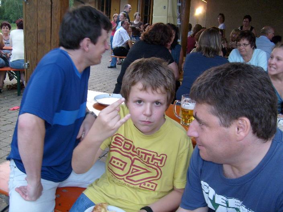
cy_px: 106
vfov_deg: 40.7
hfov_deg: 52.6
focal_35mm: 35
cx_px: 142
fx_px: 286
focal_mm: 5.8
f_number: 2.8
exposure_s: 1/45
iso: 100
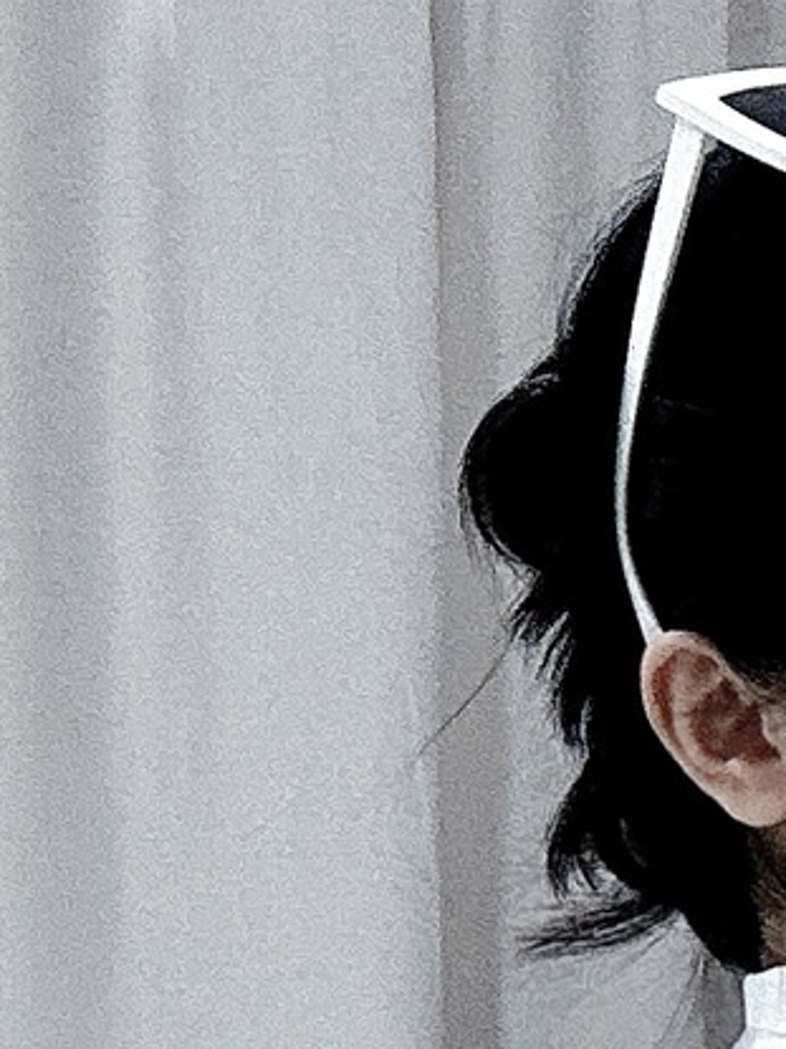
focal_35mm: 133
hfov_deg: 11.0
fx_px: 4029
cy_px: 2272
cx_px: 900
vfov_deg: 12.5
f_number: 1.9
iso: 80
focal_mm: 2.69
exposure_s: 1/50
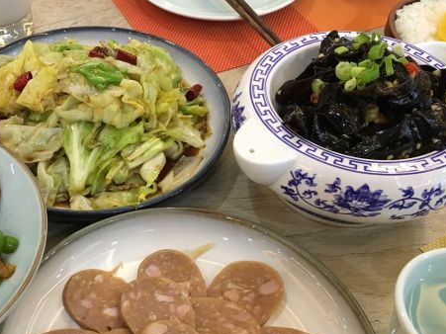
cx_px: 126
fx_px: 580
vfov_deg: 31.9
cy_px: 220
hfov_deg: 41.2
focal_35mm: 45
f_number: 2.2
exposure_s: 1/33
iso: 160
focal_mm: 4.15
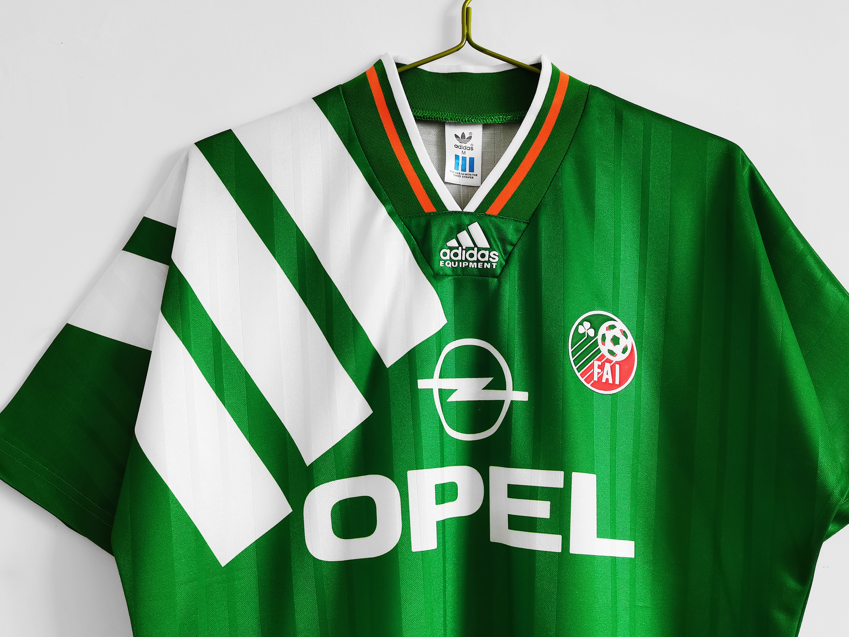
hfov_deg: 56.7
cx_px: 466
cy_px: 325
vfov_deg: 44.2
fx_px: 785
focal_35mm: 32
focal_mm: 5.58
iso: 160
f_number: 1.8
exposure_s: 1/100
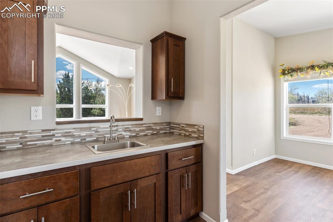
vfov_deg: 64.5
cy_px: 111
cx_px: 166
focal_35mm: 19
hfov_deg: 86.9
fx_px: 176
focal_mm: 19
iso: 400
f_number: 8
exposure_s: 1/4
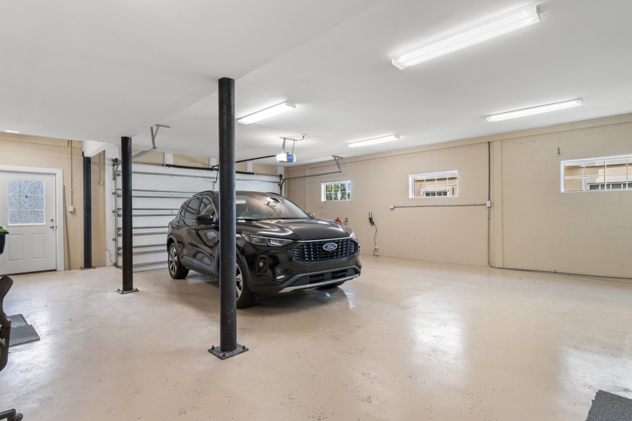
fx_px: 298
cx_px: 315
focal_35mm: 17
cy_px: 211
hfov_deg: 93.3
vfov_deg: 70.4
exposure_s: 1/8
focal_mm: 11
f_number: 4.8
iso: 100
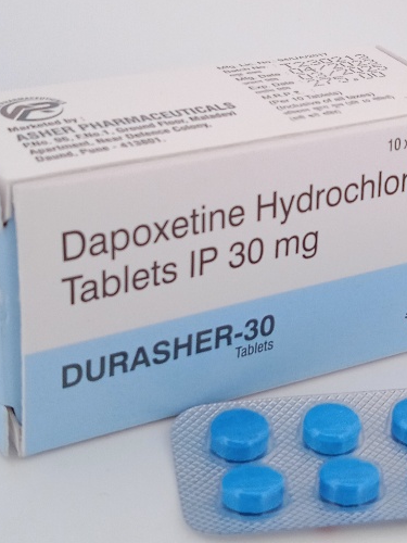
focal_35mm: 84
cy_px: 159
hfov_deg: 17.3
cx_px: 386
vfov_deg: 23.1
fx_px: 1317
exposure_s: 1/138
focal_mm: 3.43
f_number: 2.2
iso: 100
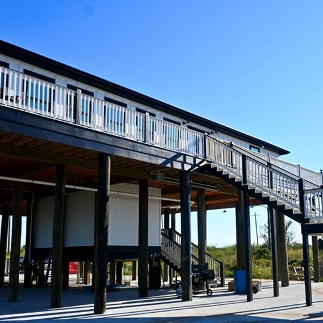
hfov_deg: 42.7
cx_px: 187
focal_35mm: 39
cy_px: 183
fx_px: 412
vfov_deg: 42.7
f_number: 7.1
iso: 100
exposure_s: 1/400
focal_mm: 16
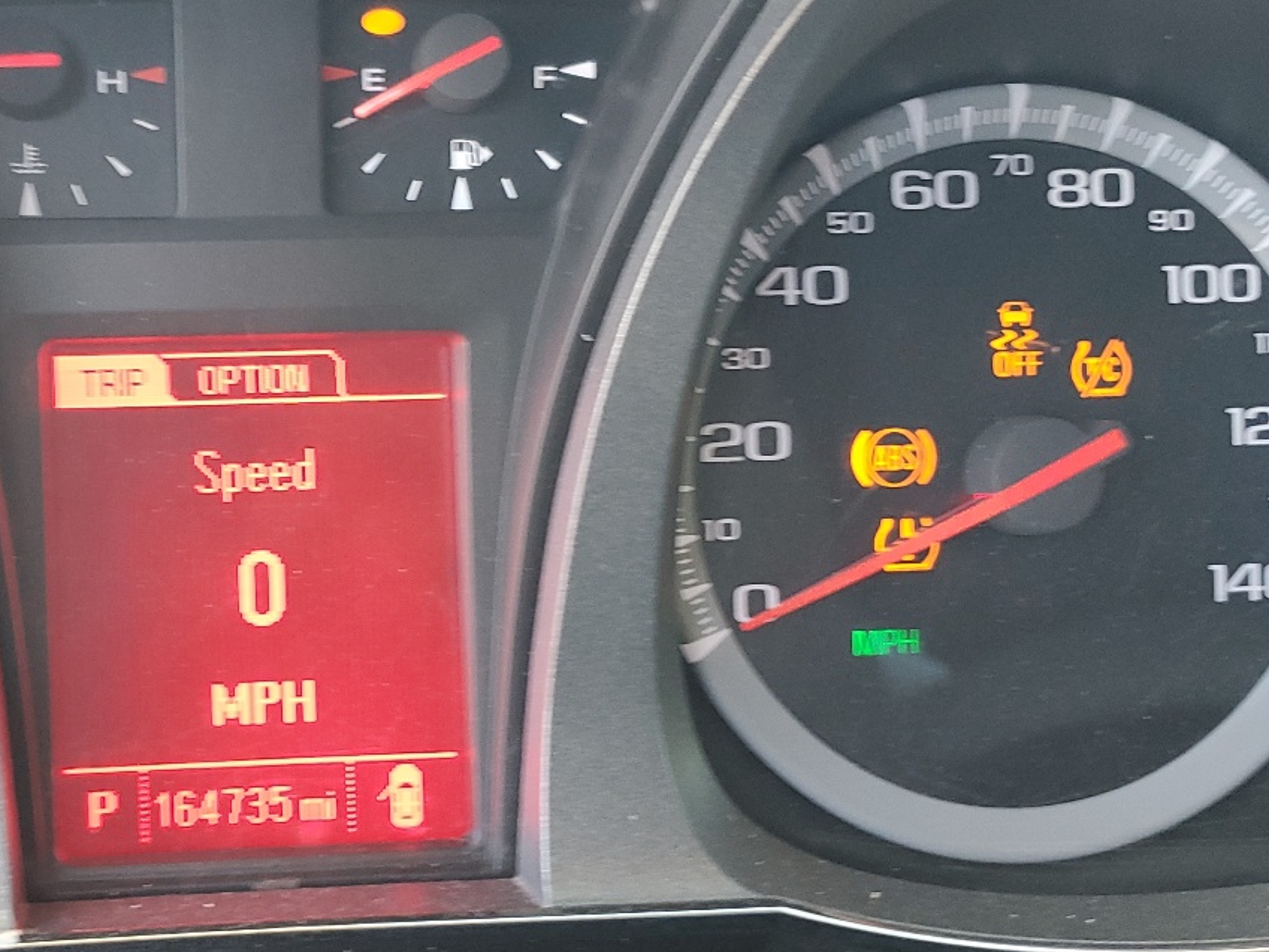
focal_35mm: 49
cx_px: 312
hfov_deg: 37.9
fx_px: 1797
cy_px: 501
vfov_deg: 29.7
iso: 94
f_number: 1.5
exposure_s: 1/60.2
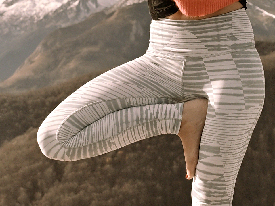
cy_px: -29
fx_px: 1160
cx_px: 206
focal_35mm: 146
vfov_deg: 10.0
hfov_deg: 13.5
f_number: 4
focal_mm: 24
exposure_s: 1/3200
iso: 125
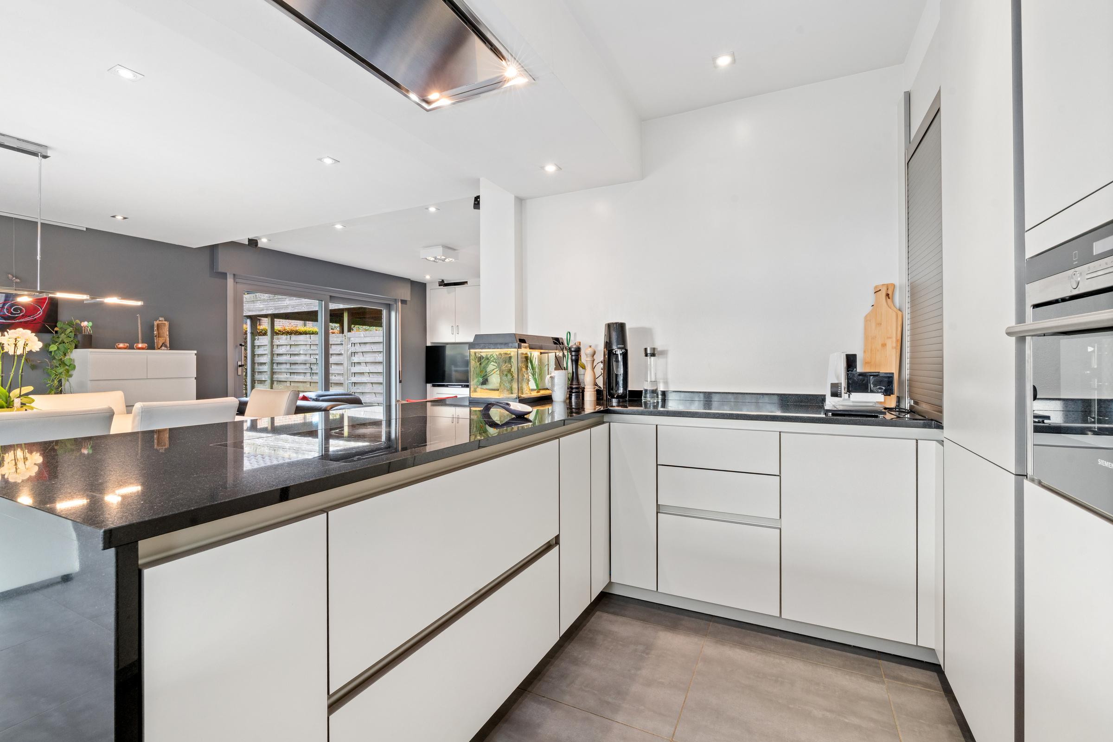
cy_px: 371
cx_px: 556
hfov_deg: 96.7
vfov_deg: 73.8
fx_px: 495
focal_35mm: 16
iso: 400
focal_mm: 16
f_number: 11
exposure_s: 1
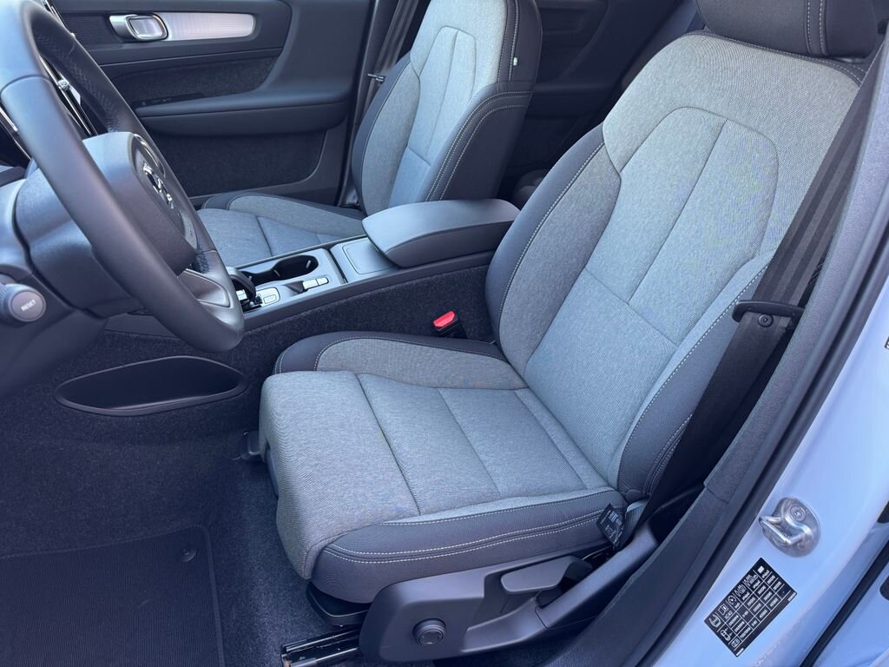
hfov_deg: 71.6
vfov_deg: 56.8
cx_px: 444
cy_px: 334
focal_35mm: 24
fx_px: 616
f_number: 1.78
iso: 200
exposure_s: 1/110
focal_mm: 6.76
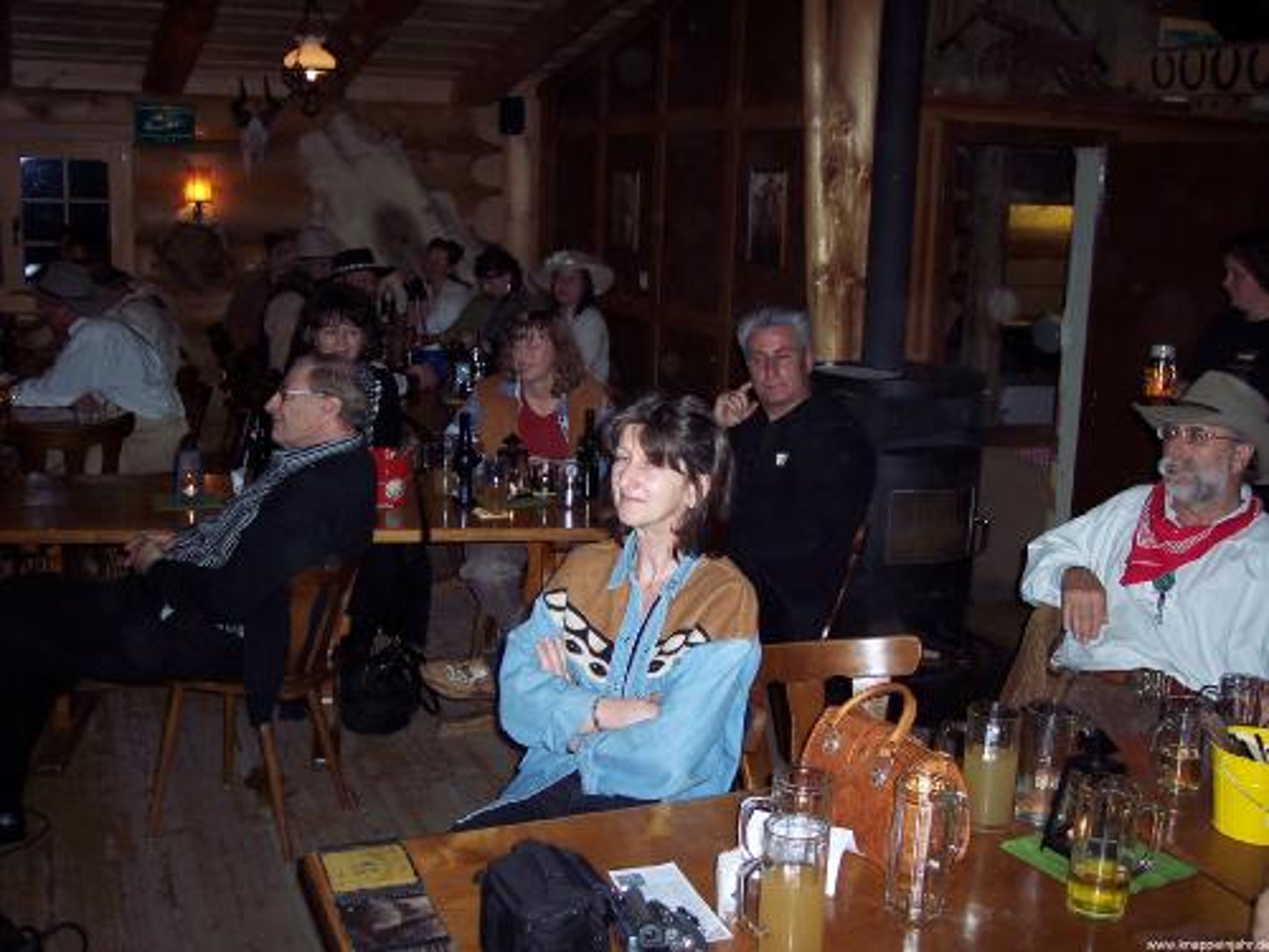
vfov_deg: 36.8
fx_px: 1430
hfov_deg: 47.9
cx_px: 634
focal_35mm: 39
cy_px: 476
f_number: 2.8
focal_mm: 8
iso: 100
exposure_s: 1/60
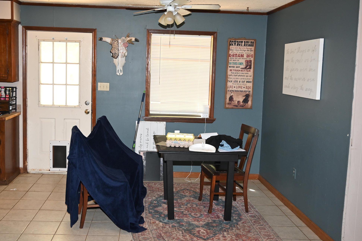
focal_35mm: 38
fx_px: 382
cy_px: 108
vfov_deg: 35.0
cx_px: 152
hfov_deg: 50.5
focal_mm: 24
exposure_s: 1/60
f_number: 4
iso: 1250
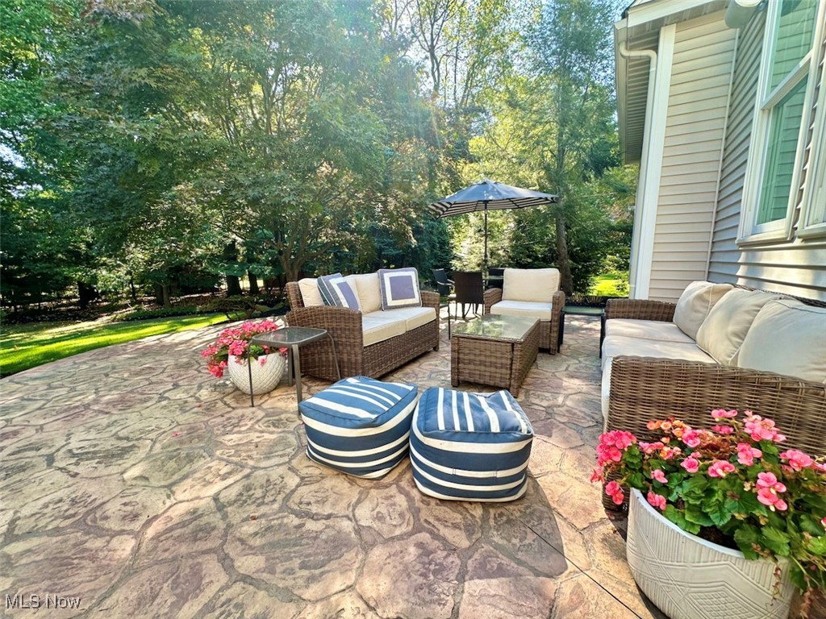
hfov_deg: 102.1
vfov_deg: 85.7
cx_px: 413
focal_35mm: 14
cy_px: 310
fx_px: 334
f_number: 2.2
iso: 40
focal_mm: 2.22
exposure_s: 1/138
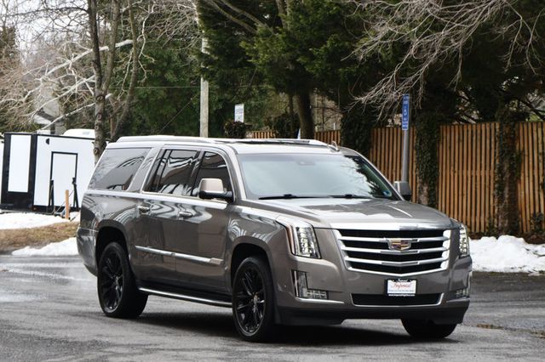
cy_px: 181
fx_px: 2224
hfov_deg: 14.0
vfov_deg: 9.3
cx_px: 272
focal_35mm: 147
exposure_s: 1/250
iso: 200
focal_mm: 98
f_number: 6.3
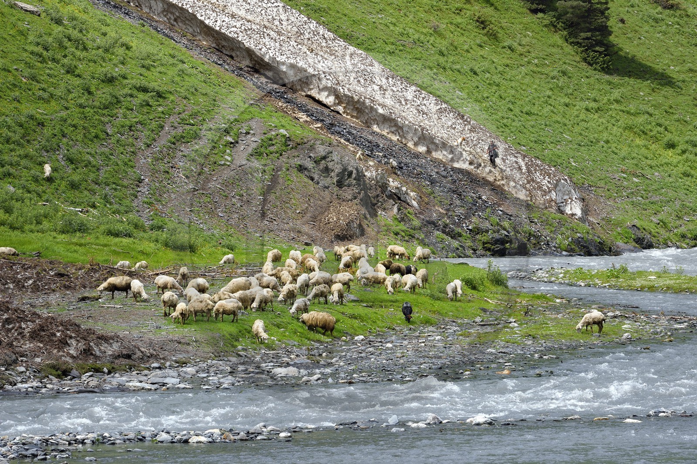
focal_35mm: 200
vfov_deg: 6.9
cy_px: 232
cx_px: 348
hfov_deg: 10.3
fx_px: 3871
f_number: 14
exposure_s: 1/250
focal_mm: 200
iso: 320
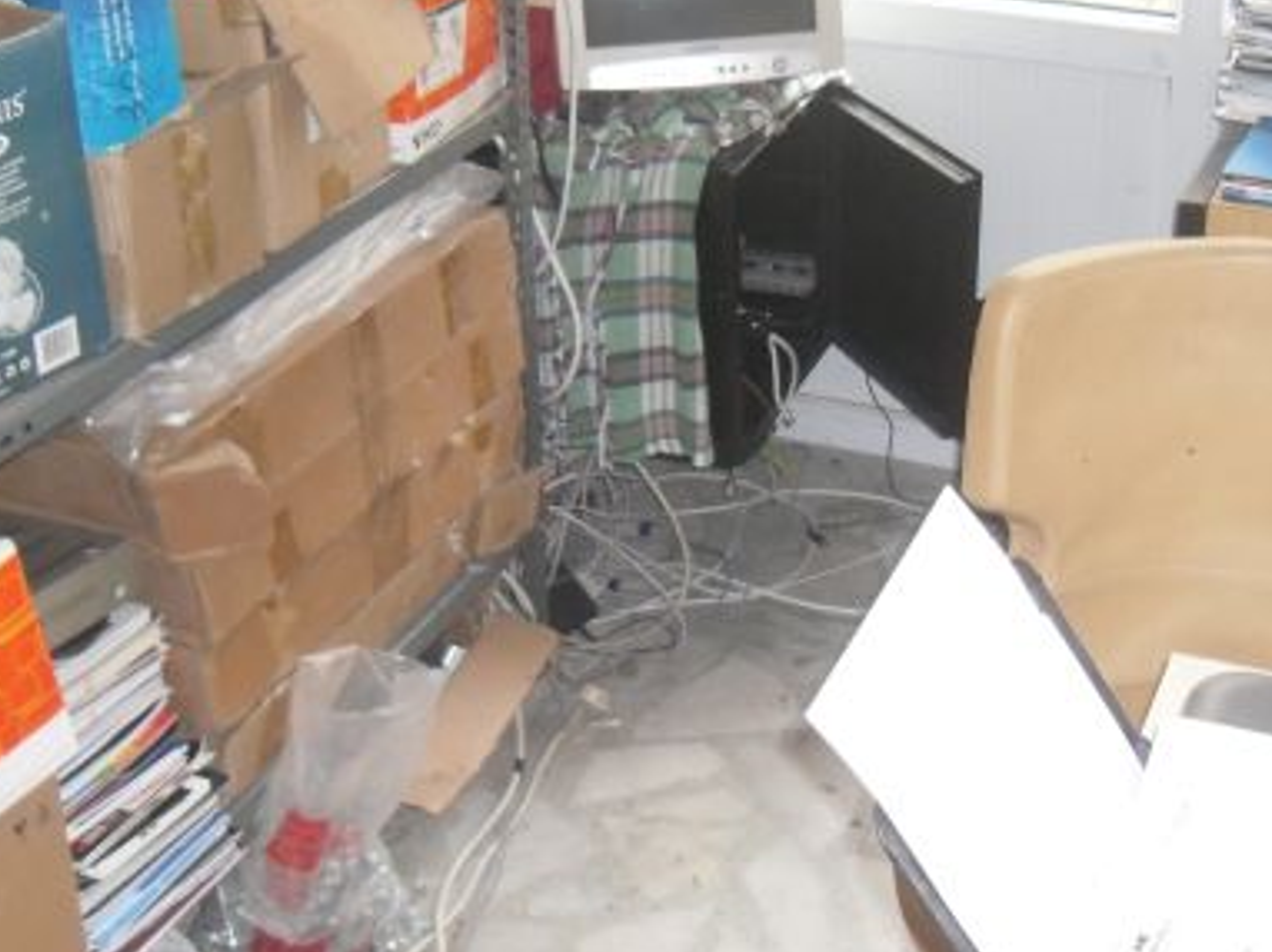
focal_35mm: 57
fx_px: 2093
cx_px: 639
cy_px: 383
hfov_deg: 33.8
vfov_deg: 25.6
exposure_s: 1/45
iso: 400
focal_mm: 6
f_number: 2.8
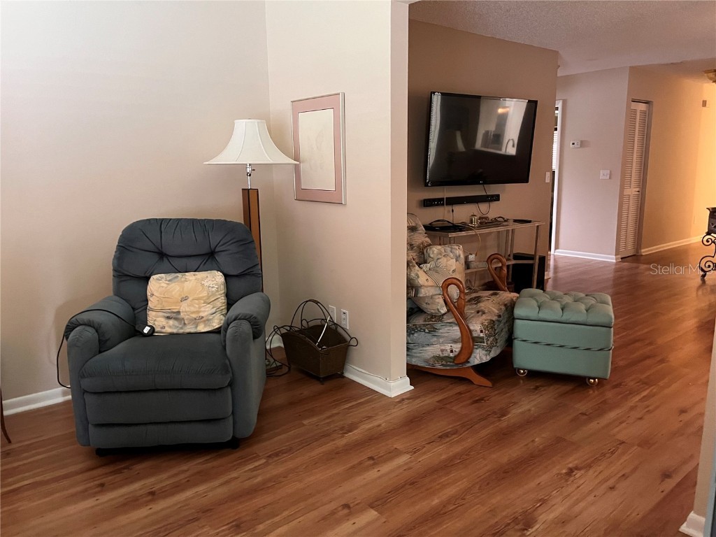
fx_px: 538
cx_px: 358
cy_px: 268
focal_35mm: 26
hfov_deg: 67.3
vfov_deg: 53.1
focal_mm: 5.1
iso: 640
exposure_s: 1/40
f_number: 1.6
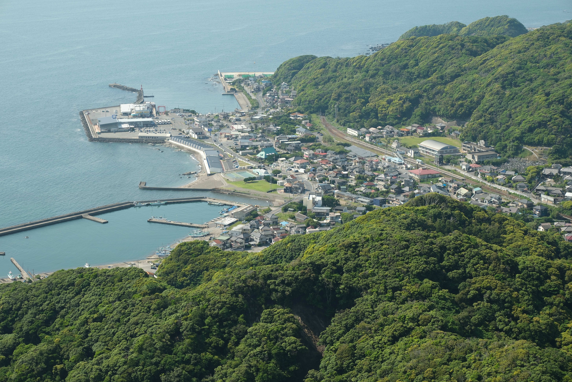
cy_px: 191
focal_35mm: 75
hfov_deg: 27.0
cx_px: 286
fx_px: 1192
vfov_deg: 18.2
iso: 160
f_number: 4.8
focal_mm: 50
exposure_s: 1/640
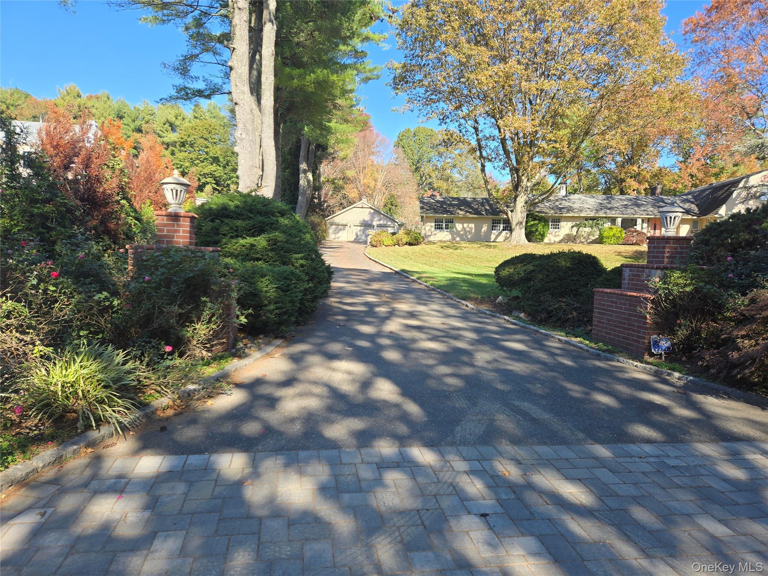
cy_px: 288
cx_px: 384
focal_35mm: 23
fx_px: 510
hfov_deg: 73.9
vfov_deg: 58.9
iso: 25
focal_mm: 5.4
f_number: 1.8
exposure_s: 1/631
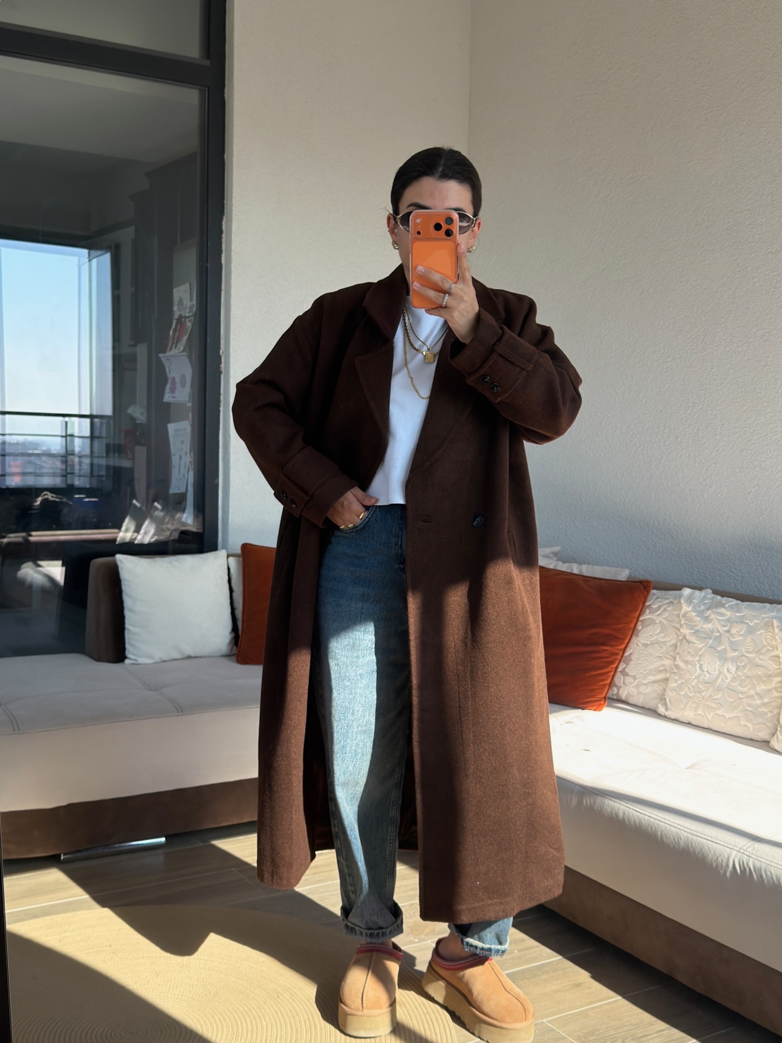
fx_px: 1235
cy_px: 522
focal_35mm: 41
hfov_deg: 35.1
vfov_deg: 45.8
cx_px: 391
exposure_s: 1/997
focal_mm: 6.76
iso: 100
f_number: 1.78
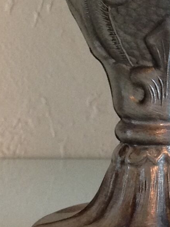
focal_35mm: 157
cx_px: 177
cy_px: -33
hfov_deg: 9.4
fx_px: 1030
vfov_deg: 12.4
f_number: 2.4
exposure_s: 1/15
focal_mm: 4.28
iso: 125
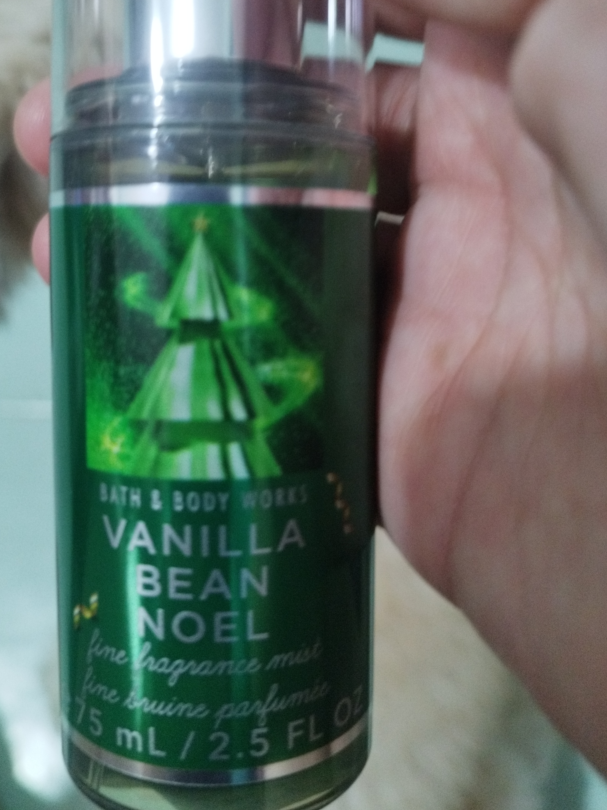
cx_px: 269
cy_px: 292
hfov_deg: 42.9
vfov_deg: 54.6
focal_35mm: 33
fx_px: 771
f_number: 1.89
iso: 530
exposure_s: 1/20
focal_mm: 5.89
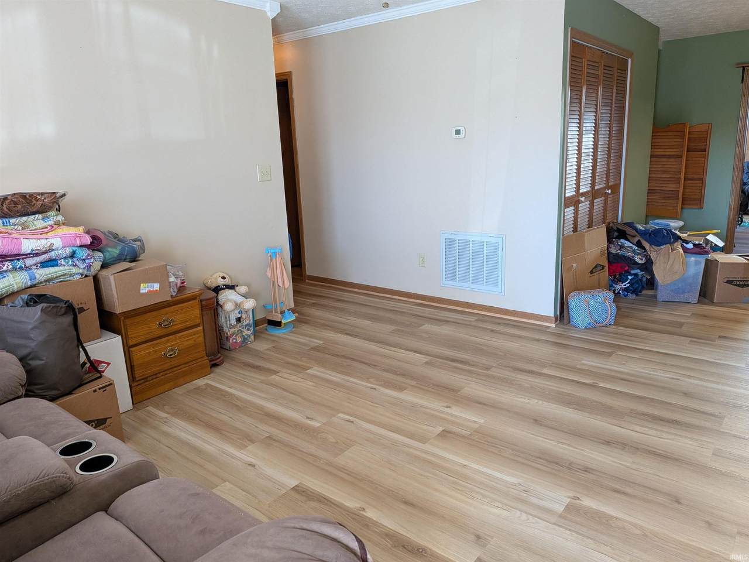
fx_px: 519
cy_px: 281
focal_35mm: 24
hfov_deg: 71.6
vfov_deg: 56.8
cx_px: 374
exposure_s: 1/57.7
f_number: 1.7
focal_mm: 4.53
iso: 178
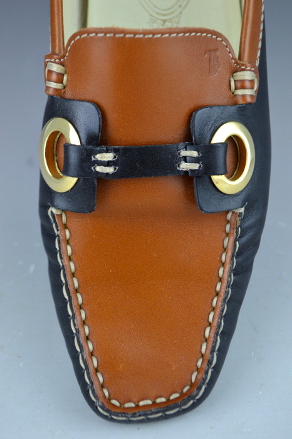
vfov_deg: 37.9
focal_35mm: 52
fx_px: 639
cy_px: 220
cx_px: 146
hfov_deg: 25.7
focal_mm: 35
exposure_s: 1/50
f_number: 5
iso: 400
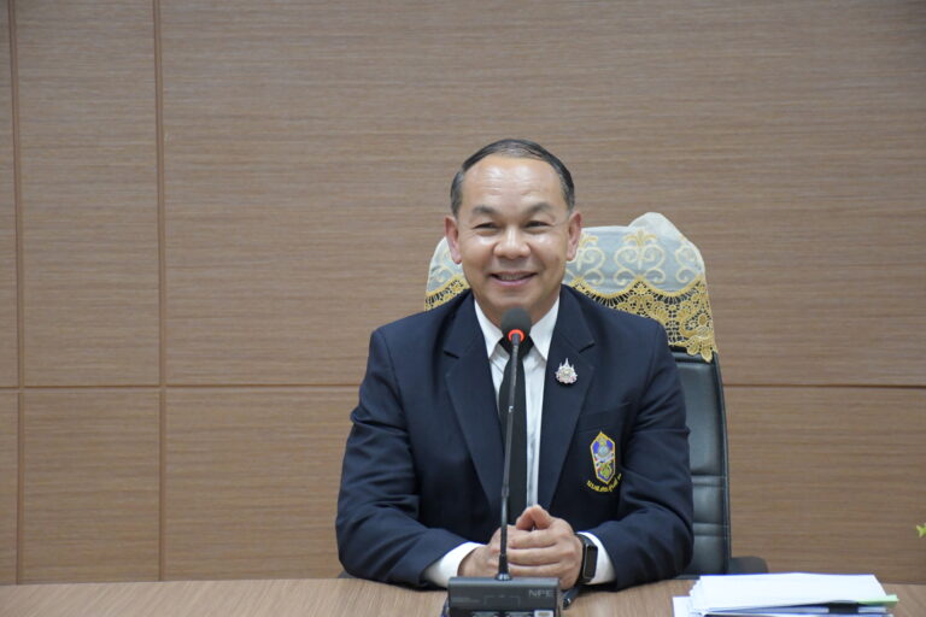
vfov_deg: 13.8
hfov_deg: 20.6
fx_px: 2546
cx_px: 463
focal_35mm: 99
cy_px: 308
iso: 6400
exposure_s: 1/160
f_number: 5
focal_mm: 66
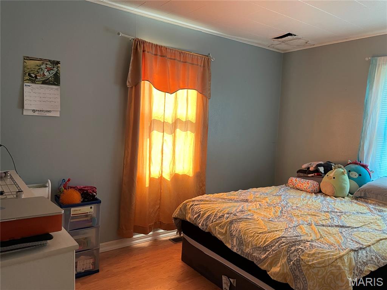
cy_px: 145
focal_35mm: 26
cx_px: 194
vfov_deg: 53.1
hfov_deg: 67.3
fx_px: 291
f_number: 1.6
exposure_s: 1/60
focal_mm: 4.2
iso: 320
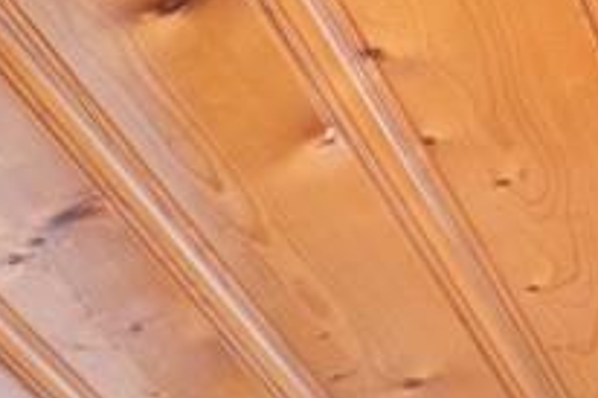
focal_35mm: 118
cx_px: -868
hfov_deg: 12.9
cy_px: 1505
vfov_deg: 8.1
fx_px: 1958
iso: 100
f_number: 4.5
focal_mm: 10
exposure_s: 1/6
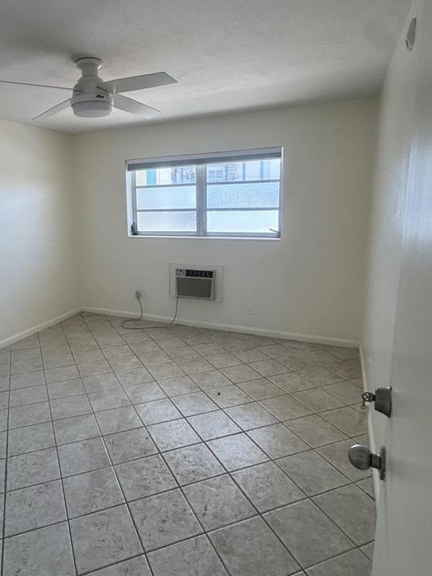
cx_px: 147
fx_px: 382
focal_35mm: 23
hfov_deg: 57.7
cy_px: 267
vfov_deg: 73.8
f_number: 2.2
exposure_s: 1/120
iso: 80
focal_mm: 2.22
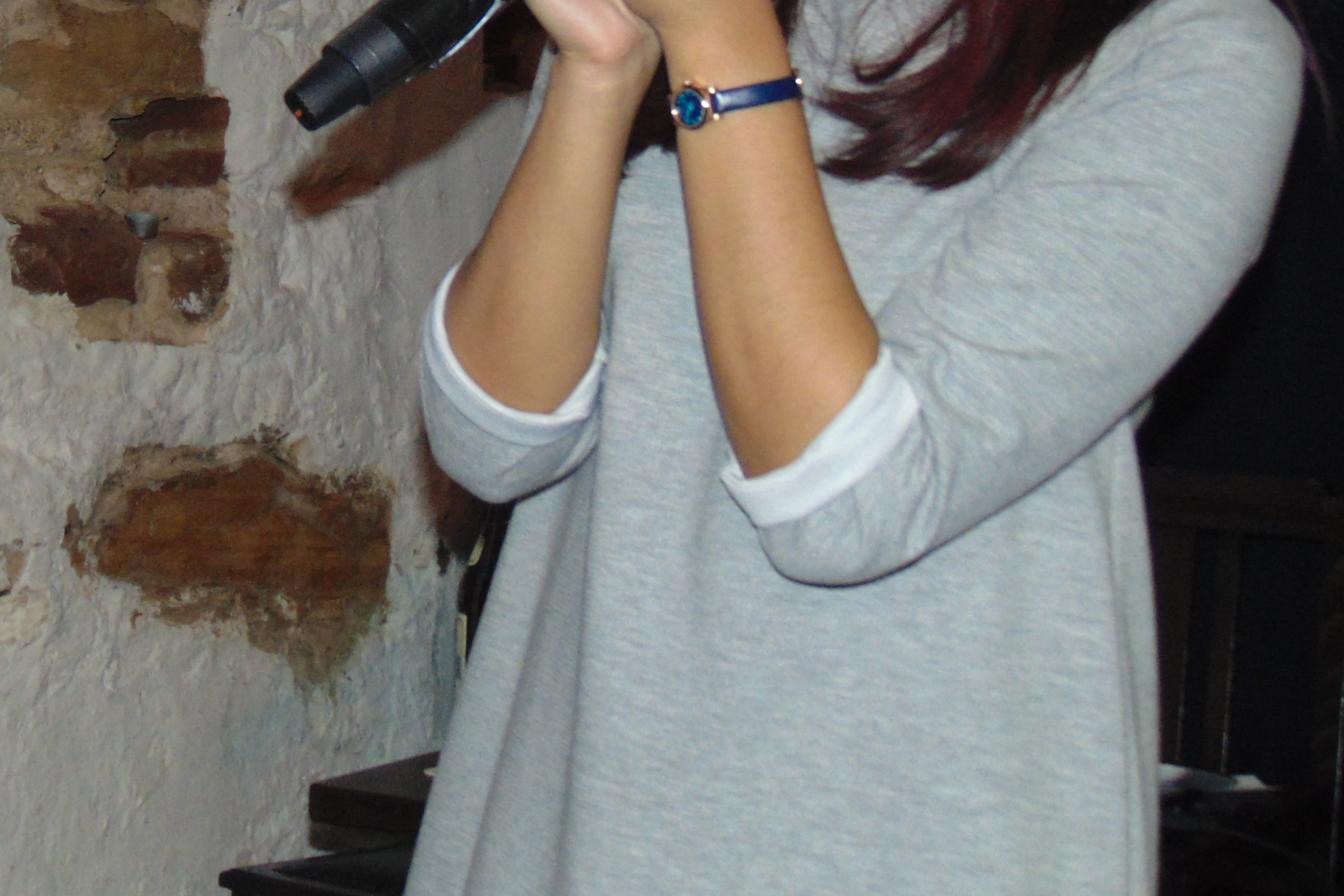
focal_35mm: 87
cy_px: 48
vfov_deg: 15.5
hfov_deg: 22.6
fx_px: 3247
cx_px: 62
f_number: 3.3
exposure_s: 1/8
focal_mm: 7.6
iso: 200
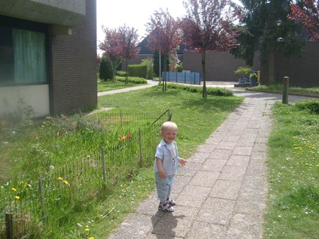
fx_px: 322
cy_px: 120
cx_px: 160
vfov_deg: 40.7
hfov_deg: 52.7
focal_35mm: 35
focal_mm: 5.8
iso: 80
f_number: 7.1
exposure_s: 1/180
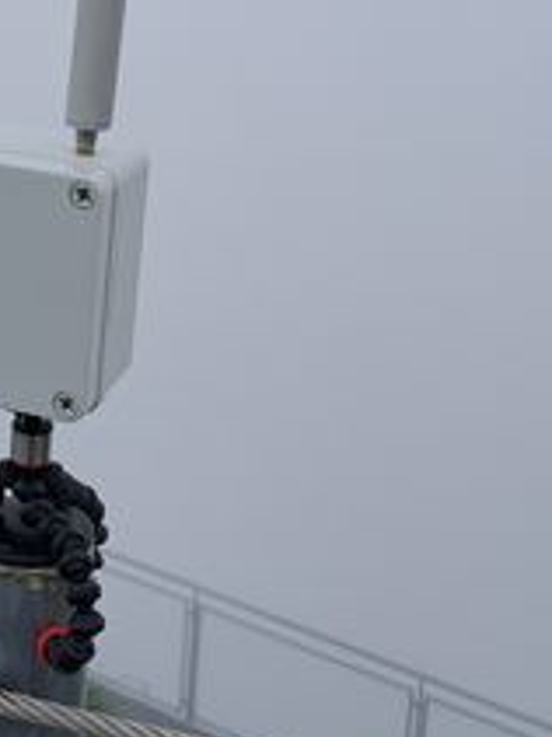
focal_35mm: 76
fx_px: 1618
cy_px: 168
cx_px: 49
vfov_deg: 25.3
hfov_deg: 19.0
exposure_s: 1/723
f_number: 1.8
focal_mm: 4.65
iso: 32
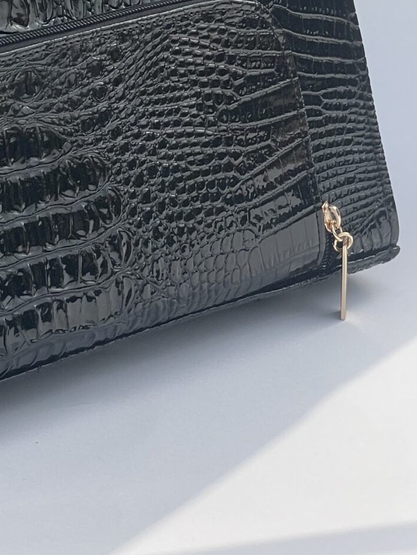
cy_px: -159
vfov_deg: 13.4
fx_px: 2280
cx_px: -101
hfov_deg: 10.3
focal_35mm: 142
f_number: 2
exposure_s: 1/888
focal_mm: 6
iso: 32
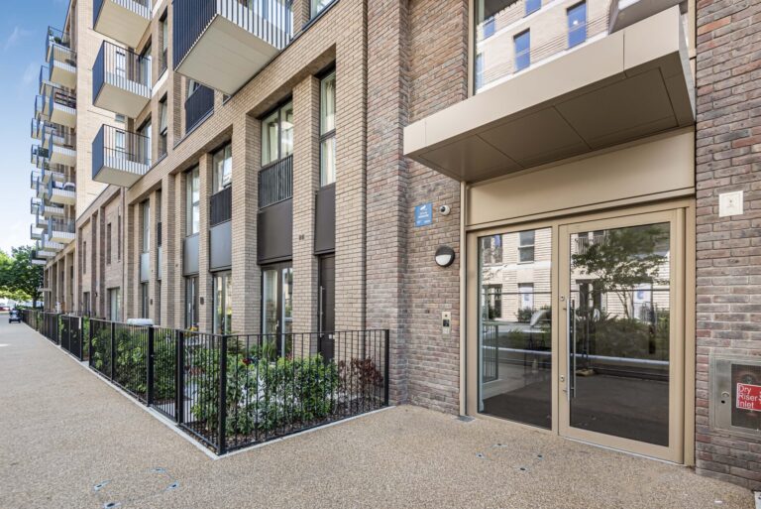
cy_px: 254
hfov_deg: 96.7
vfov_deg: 73.8
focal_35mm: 16
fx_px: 338
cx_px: 380
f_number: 8
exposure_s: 1/320
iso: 500
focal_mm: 16
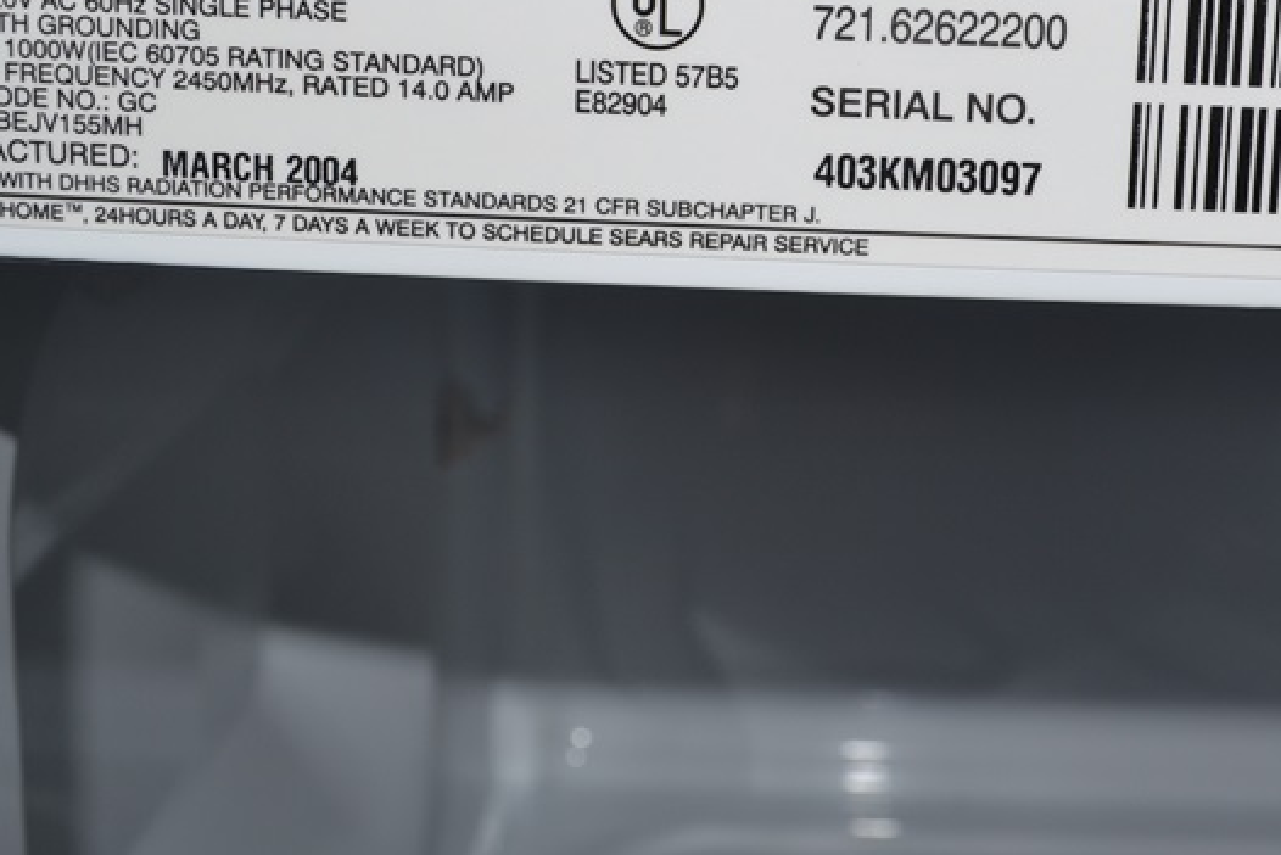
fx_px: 2029
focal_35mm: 57
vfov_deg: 23.2
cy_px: 79
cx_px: 925
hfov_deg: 34.5
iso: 100
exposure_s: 1/60
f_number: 8
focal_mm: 20
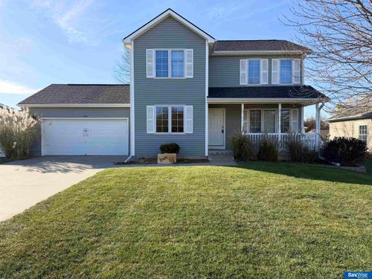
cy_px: 140
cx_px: 186
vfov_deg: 56.8
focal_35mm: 24
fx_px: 258
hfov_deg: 71.6
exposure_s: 1/2801
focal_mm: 6.76
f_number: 1.78
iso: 100
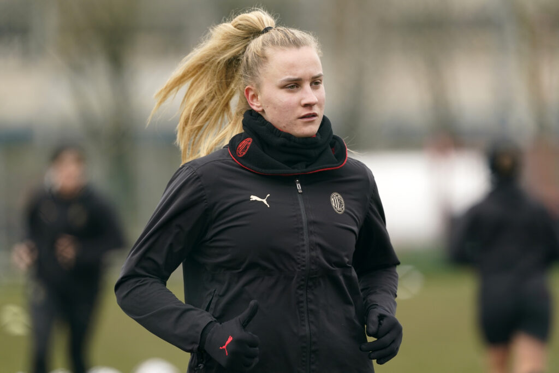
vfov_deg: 4.6
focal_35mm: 300
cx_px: 280
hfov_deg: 6.9
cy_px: 186
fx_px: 4659
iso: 500
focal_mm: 300
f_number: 3.2
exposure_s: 1/1250
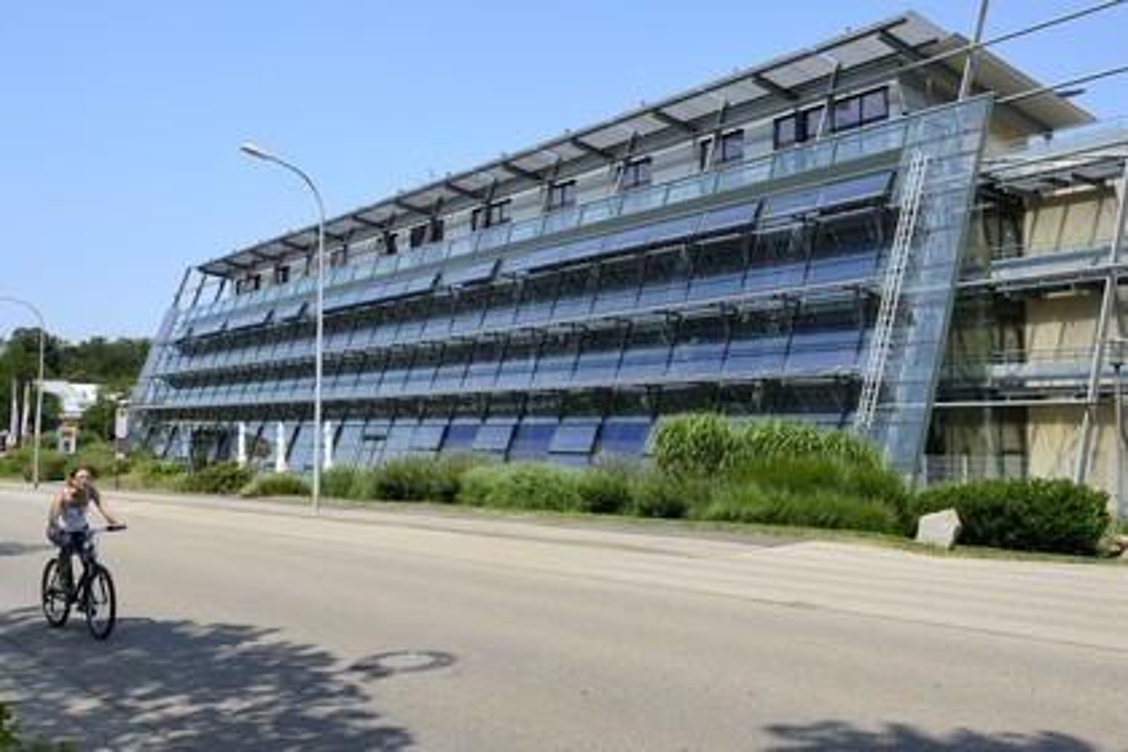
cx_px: 564
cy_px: 376
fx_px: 1097
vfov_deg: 37.9
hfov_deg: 54.4
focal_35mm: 35
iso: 200
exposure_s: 1/320
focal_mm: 35
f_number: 10
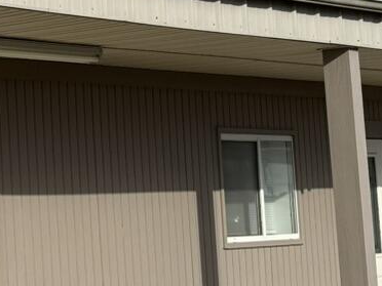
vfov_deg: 11.2
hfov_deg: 13.7
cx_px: -253
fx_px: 1457
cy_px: 24
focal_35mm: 132
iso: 80
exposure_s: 1/8130
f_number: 1.78
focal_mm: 6.76
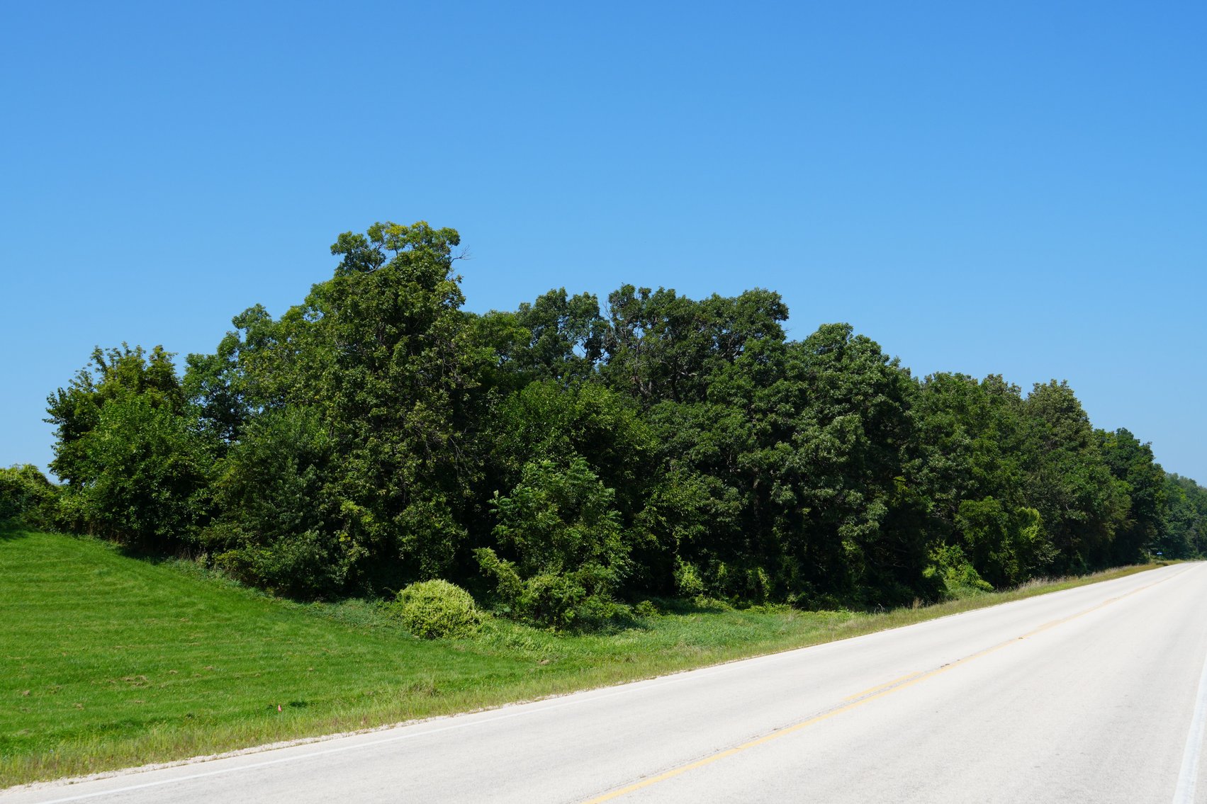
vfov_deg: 36.9
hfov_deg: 53.1
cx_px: 604
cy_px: 402
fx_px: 1207
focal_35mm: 36
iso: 100
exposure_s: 1/640
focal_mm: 24
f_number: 5
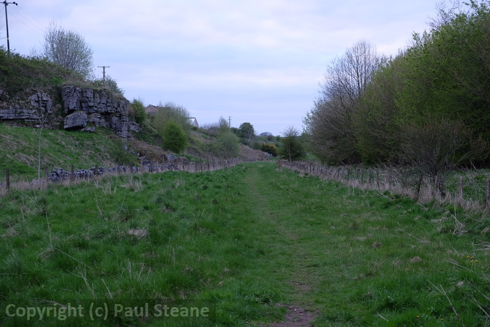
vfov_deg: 26.5
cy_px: 164
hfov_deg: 38.9
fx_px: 694
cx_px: 245
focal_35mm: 51
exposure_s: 1/60
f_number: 3.6
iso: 200
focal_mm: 34.3
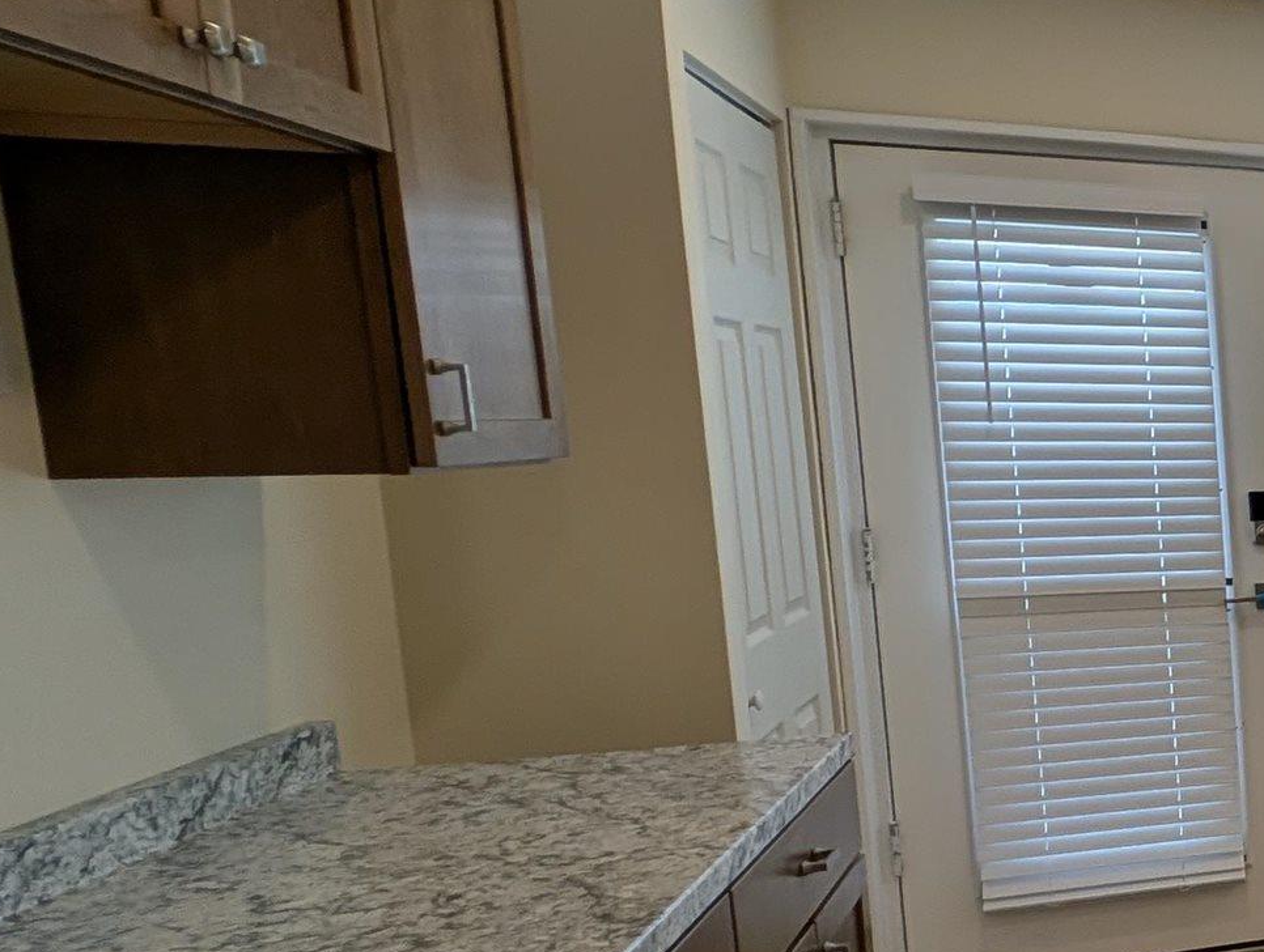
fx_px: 1390
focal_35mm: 38
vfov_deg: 37.6
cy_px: 603
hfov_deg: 28.1
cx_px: 1960
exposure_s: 1/147
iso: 37
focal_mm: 2.23
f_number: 1.95
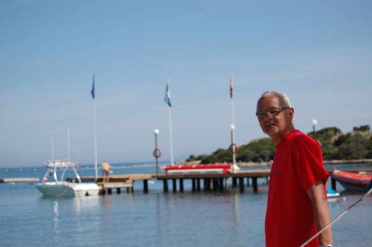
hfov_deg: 24.7
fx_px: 851
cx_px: 186
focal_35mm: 82
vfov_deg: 16.5
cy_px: 124
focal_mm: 55
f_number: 5.6
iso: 200
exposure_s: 1/800
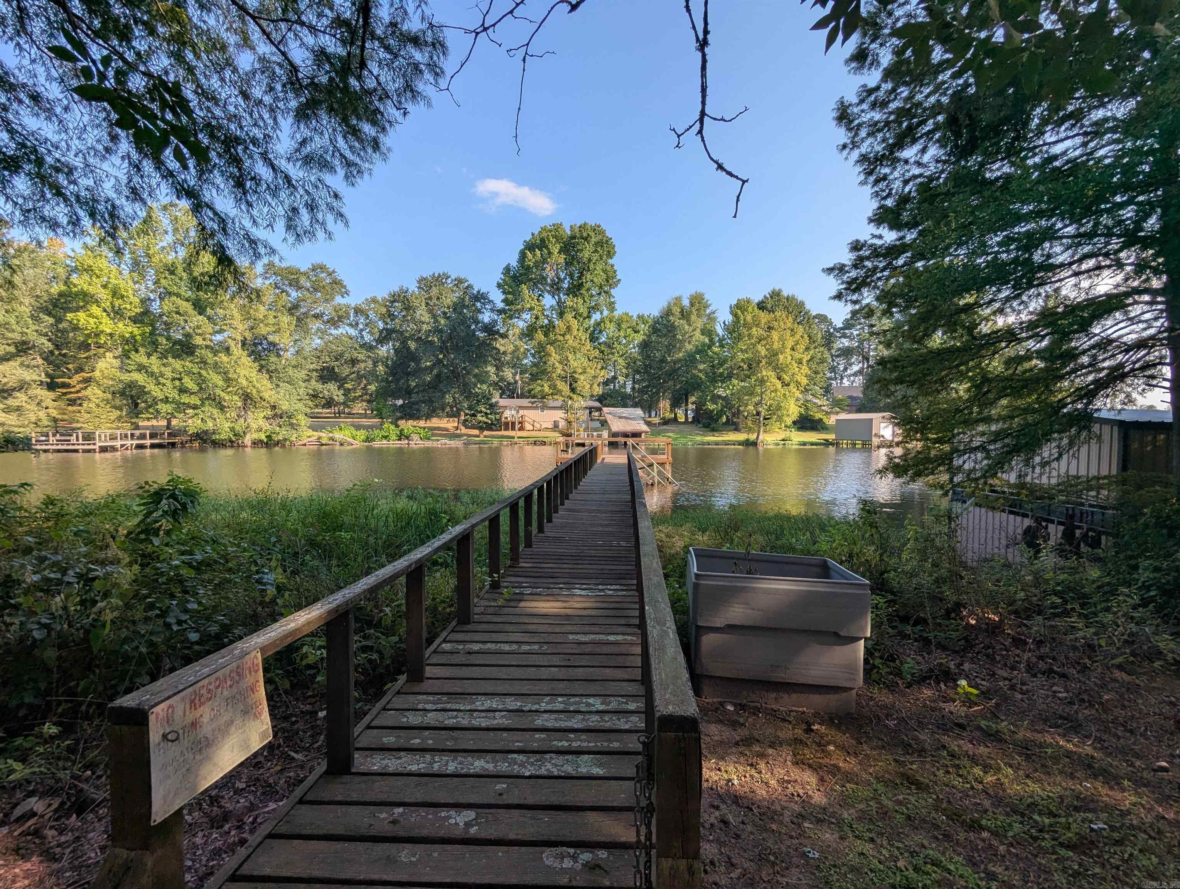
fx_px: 546
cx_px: 590
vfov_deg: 78.2
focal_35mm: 16
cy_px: 444
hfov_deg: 94.4
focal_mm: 2.35
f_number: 2.2
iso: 48
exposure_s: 1/845
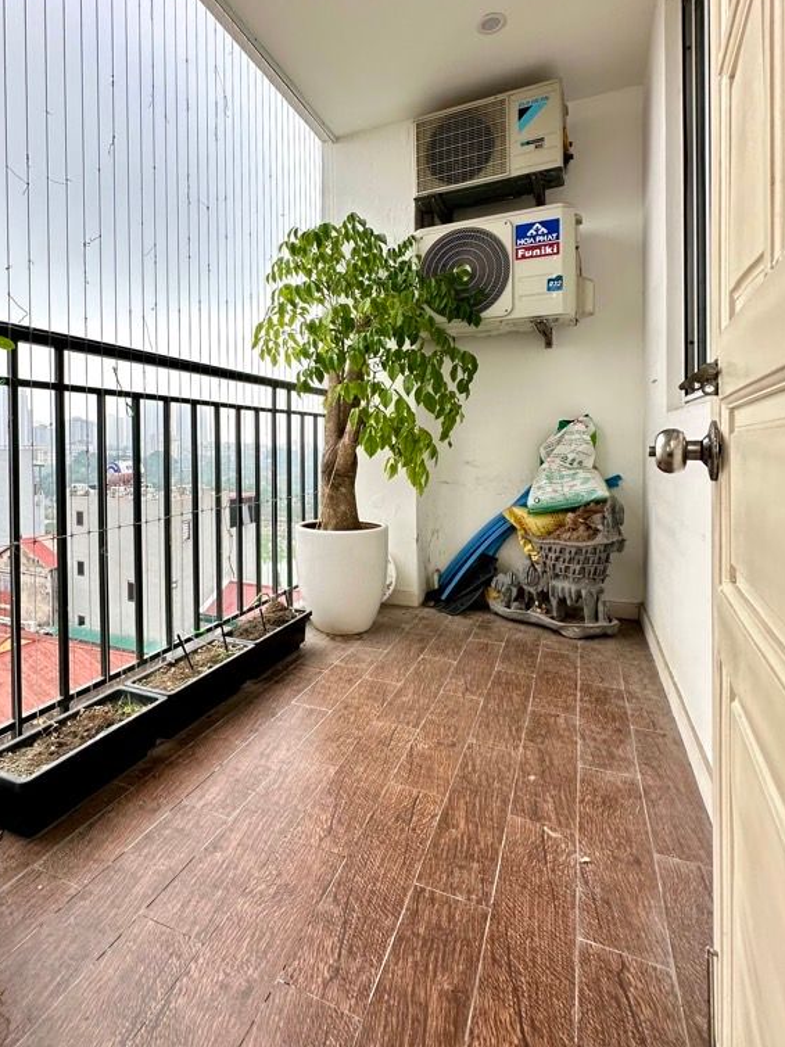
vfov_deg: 84.2
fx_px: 575
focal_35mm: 19
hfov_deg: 67.8
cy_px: 451
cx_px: 302
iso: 100
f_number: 2.2
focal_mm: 2.22
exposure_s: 1/99
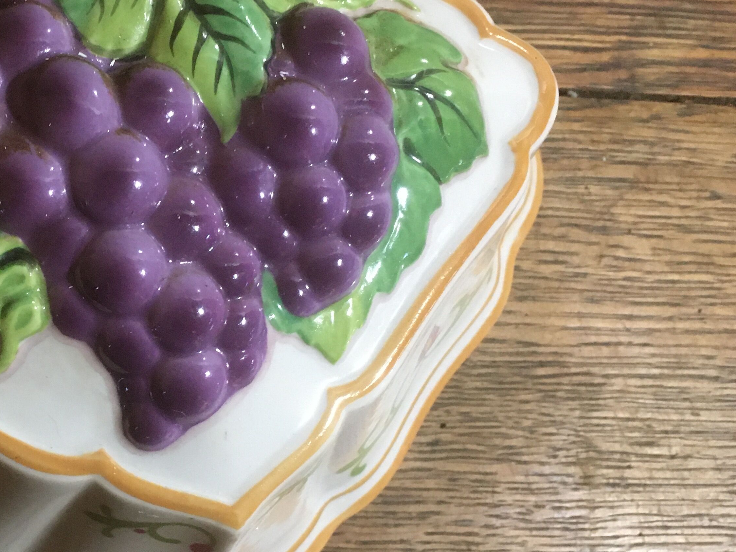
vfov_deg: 28.0
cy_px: 235
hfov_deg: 35.3
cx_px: 118
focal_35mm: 52
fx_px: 1105
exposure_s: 1/17
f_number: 2.2
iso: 200
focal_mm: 4.15
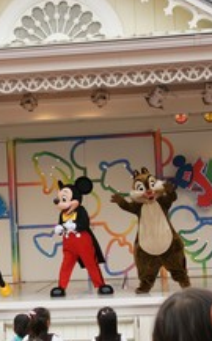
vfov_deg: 26.8
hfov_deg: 16.8
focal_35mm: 77
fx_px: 714
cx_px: 53
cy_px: 192
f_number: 6.3
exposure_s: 1/250
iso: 200
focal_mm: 26
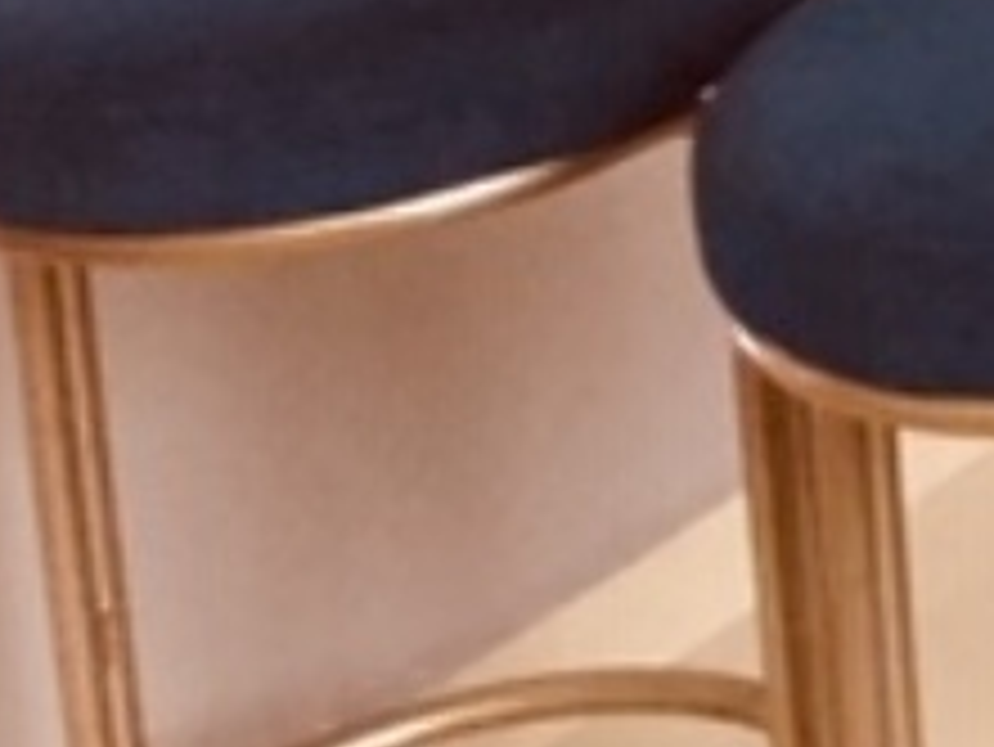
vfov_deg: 9.5
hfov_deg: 11.8
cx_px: 2267
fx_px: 4022
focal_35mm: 140
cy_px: -1017
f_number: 2.2
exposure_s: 1/30
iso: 200
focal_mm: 4.15
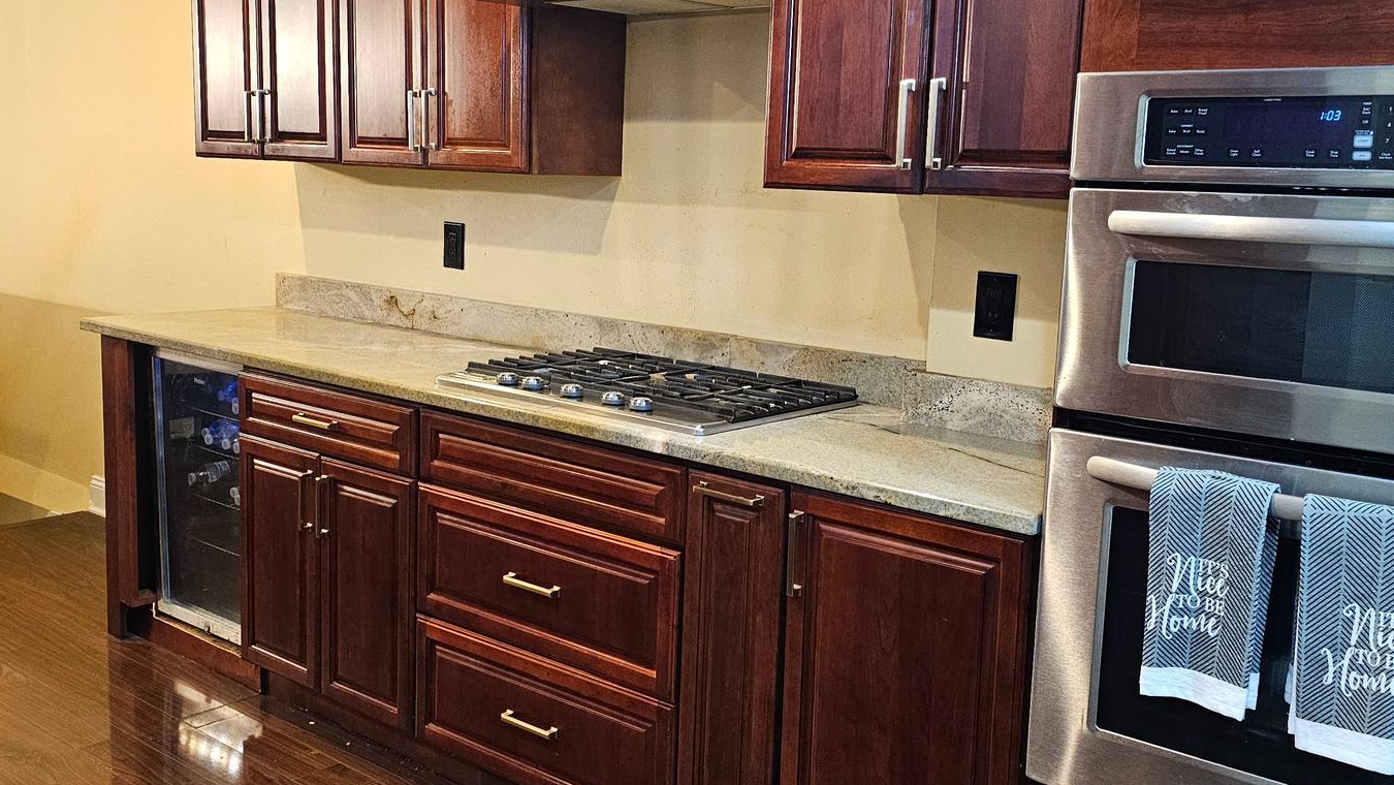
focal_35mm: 38
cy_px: 348
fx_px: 1405
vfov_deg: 31.2
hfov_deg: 52.7
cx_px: 639
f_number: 1.7
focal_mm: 6.3
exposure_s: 1/60
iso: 640
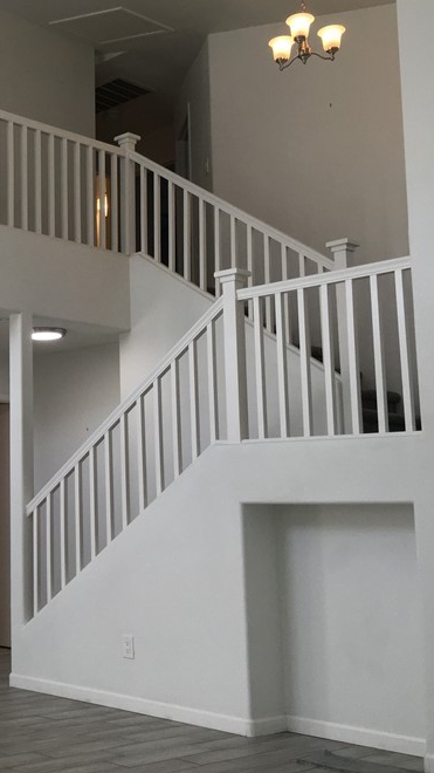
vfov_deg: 42.1
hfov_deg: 22.4
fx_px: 1003
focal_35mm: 49
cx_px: -98
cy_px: 384
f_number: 2.2
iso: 40
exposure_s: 1/120
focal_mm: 4.15
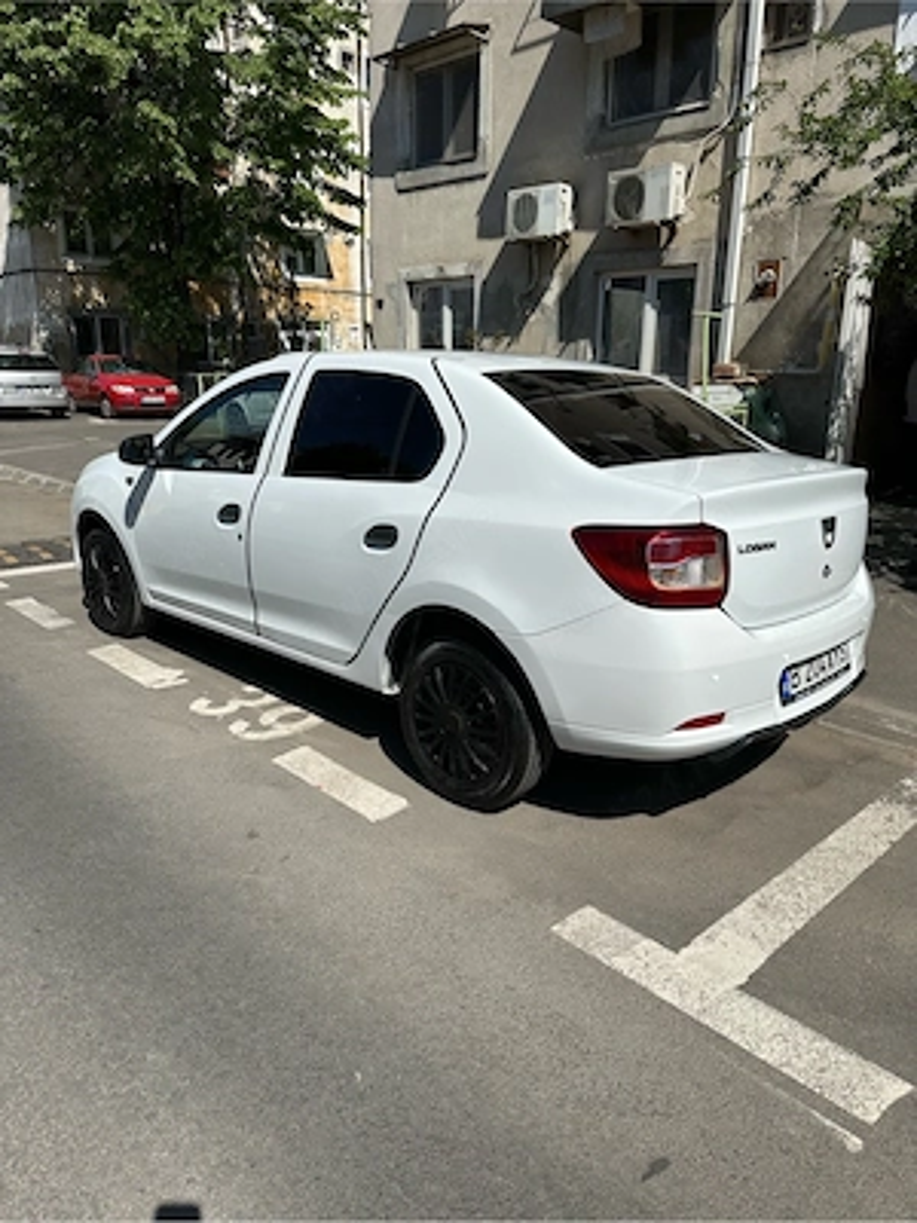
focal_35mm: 24
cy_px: 612
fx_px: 848
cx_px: 458
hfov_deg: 56.8
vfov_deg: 71.6
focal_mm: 6.86
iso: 80
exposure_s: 1/8197
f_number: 1.78
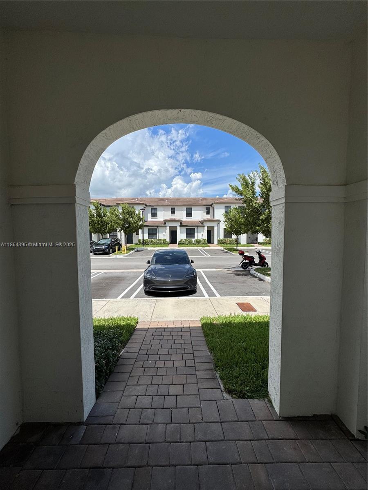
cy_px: 245
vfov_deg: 102.1
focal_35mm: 14
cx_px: 184
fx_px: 198
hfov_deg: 85.7
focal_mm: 2.22
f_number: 2.2
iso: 50
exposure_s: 1/3390
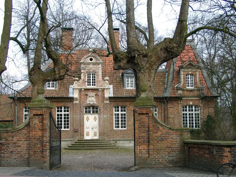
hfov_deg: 38.2
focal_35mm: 50
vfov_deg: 29.1
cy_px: 88
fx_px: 341
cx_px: 118
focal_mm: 10.4
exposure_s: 1/150
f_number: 4
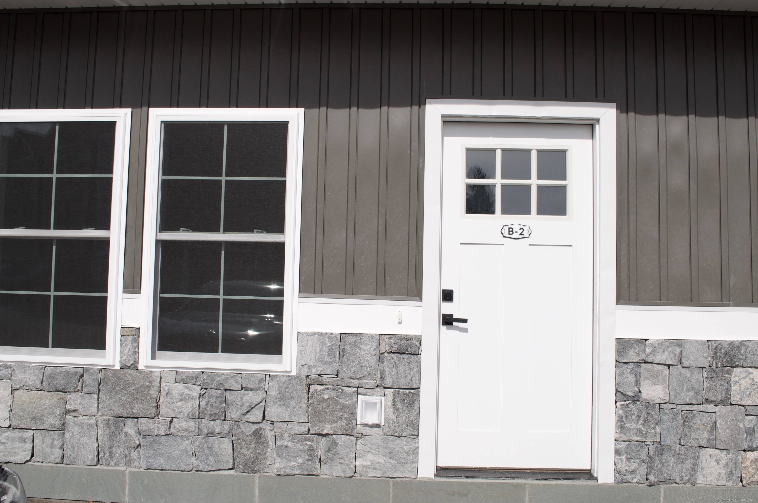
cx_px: 379
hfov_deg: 62.0
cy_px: 252
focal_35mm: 30
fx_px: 631
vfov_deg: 43.5
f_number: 11
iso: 200
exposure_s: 1/500
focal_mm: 20
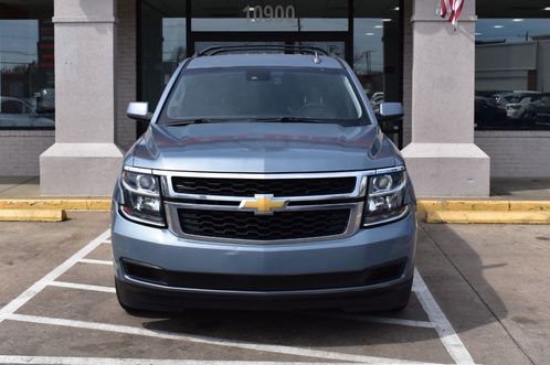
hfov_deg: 36.9
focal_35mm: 54
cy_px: 140
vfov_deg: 24.9
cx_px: 274
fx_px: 824
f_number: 11
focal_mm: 28
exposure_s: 1/500
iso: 400
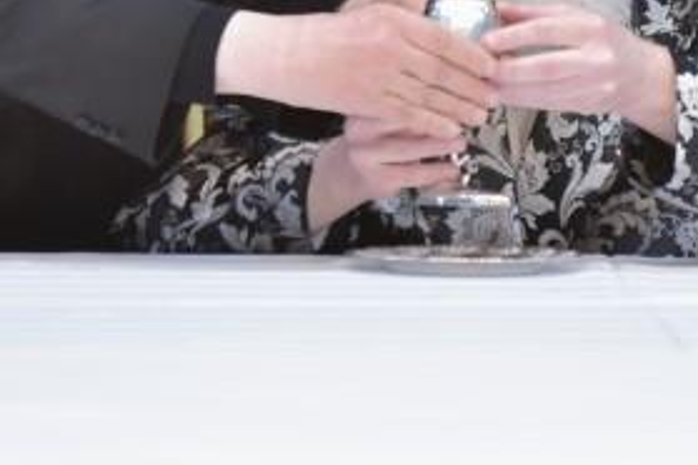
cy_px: -109
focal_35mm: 735
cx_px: 440
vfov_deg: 1.9
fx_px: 14250
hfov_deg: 2.8
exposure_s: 1/400
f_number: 2.8
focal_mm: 200
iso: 1250
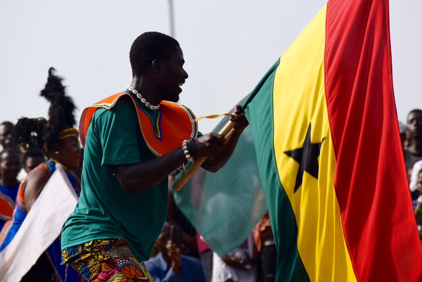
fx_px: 2725
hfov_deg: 8.9
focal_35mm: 232
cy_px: 141
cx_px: 211
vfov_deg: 5.9
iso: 200
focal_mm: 155
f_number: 6.3
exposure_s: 1/640
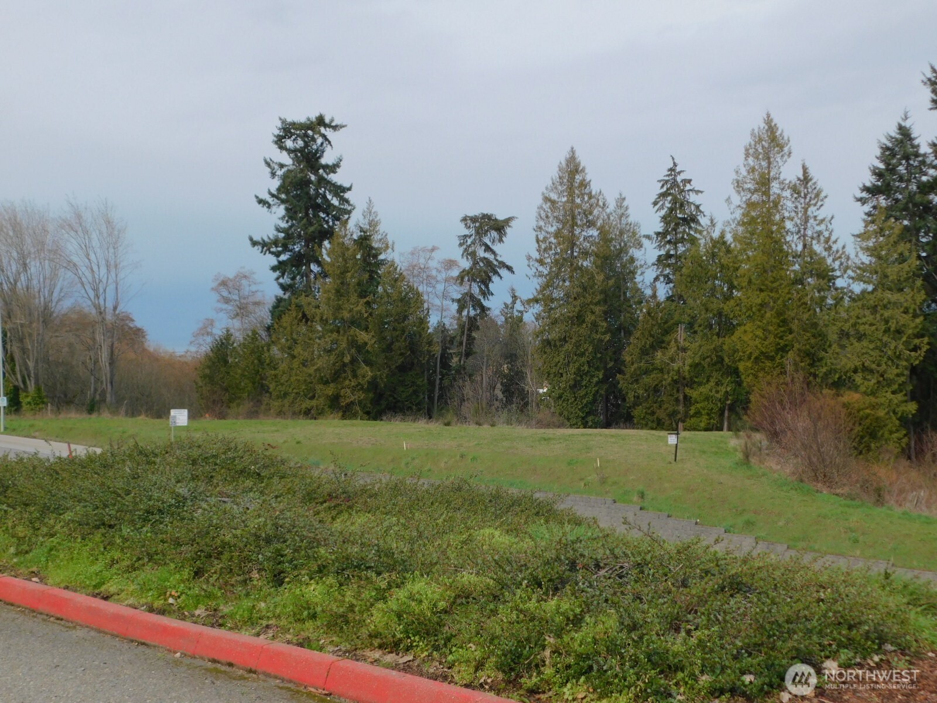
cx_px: 468
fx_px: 1218
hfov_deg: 42.1
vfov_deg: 32.2
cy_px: 352
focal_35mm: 45
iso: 125
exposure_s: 1/1000
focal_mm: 8
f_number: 3.7
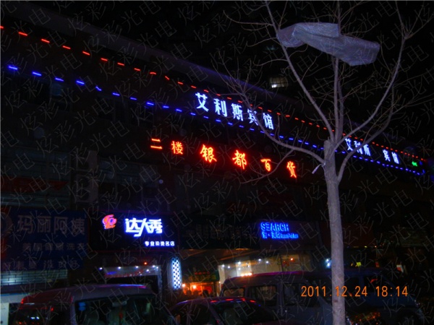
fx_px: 376
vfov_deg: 46.8
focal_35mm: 30
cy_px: 162
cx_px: 217
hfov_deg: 60.0
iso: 446
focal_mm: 5.4
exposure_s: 1/30
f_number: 3.5
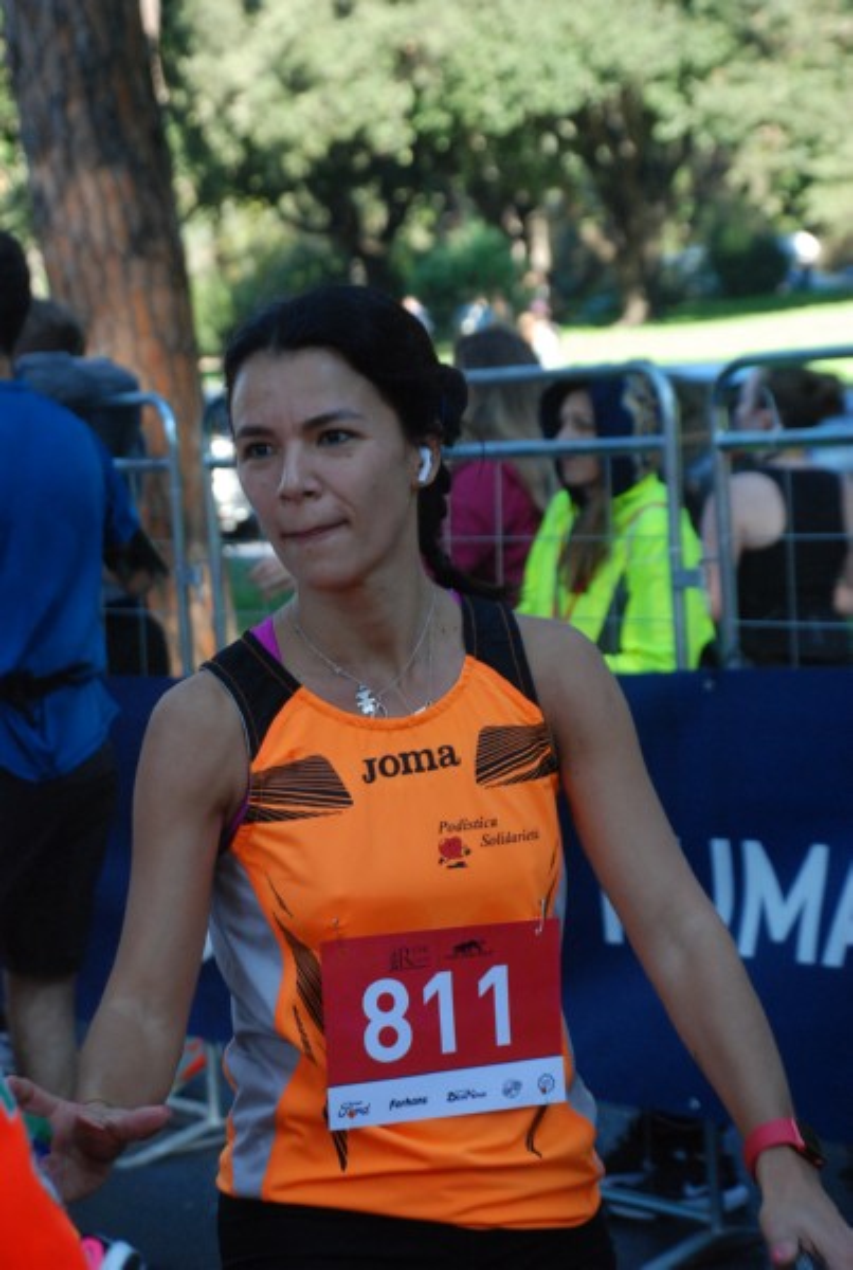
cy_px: 635
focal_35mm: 120
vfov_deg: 17.0
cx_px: 426
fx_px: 4243
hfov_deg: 11.5
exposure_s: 1/320
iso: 1000
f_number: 5.6
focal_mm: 80
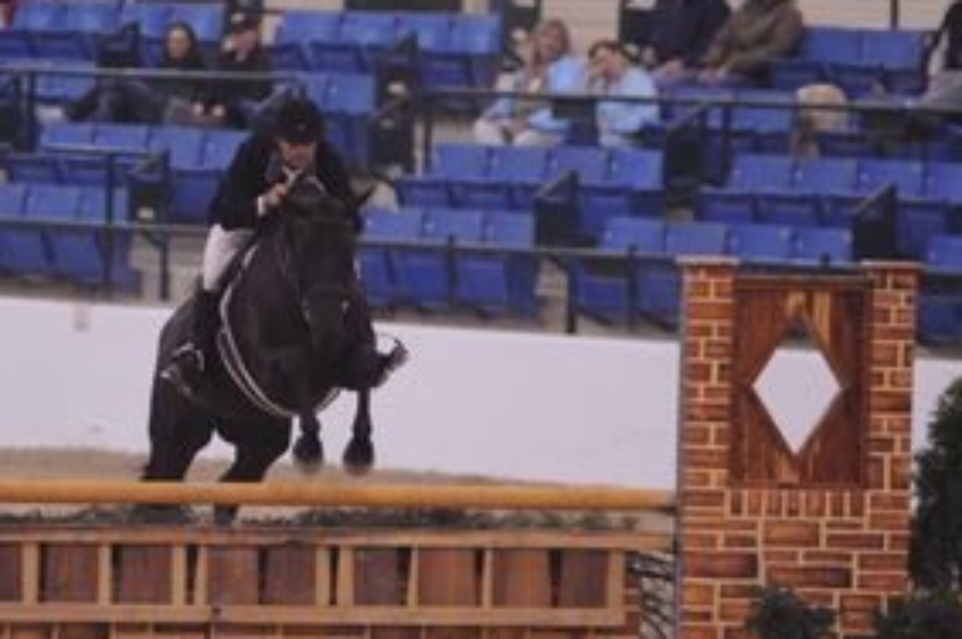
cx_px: 286
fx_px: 12091
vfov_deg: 3.0
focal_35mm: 453
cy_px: 377
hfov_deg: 4.6
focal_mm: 200
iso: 5000
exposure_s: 1/400
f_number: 2.8
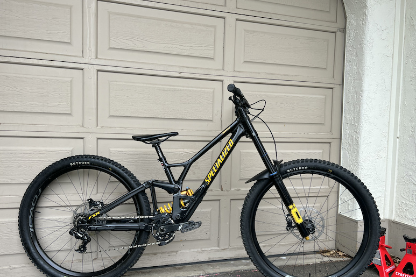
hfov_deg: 65.5
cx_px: 210
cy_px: 155
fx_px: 323
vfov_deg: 46.3
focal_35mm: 28
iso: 40
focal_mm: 5.7
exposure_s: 1/153
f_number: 1.5
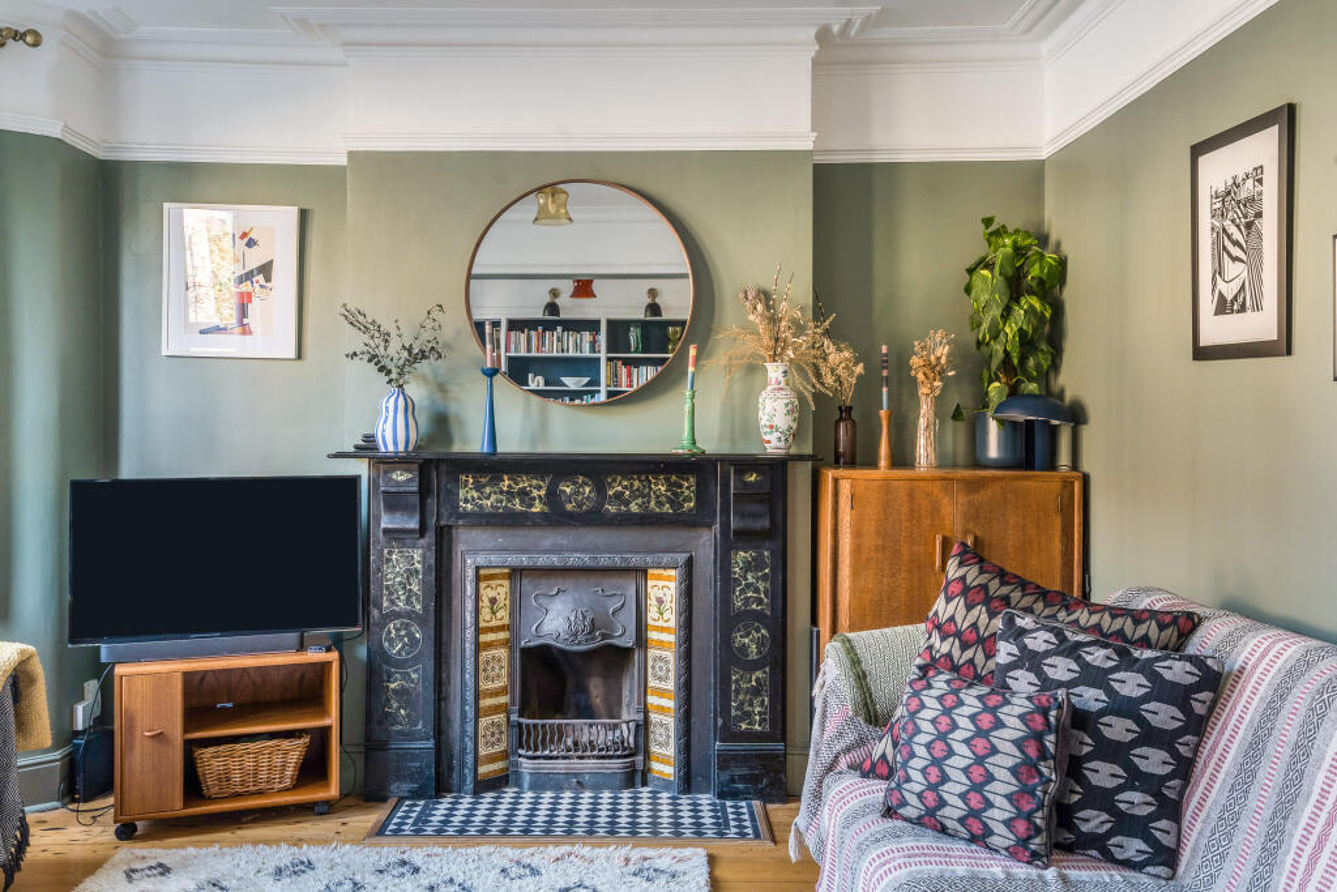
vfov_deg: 37.9
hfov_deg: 54.4
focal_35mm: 35
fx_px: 1300
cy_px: 446
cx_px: 668
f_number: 10
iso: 640
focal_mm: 35
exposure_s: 1/5
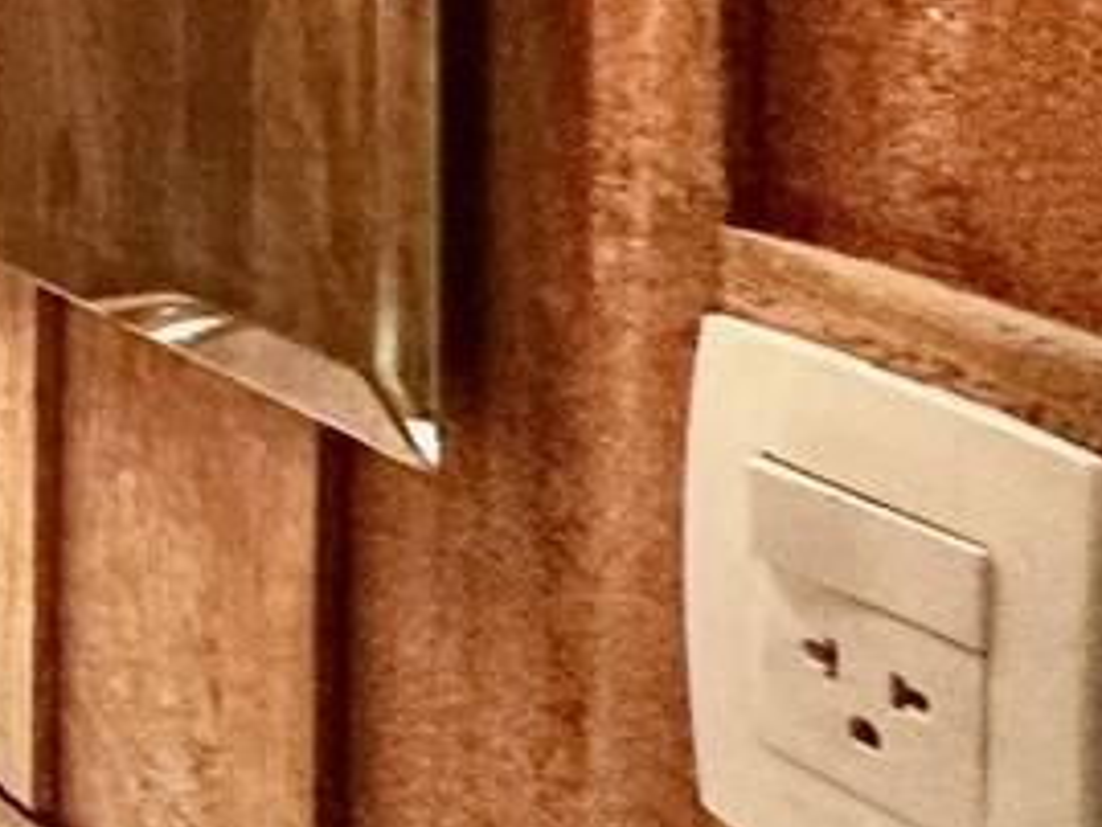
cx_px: -1831
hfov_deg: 13.4
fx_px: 2389
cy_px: -590
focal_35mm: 75
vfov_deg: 16.8
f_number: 2.2
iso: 320
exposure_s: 1/60
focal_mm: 2.22
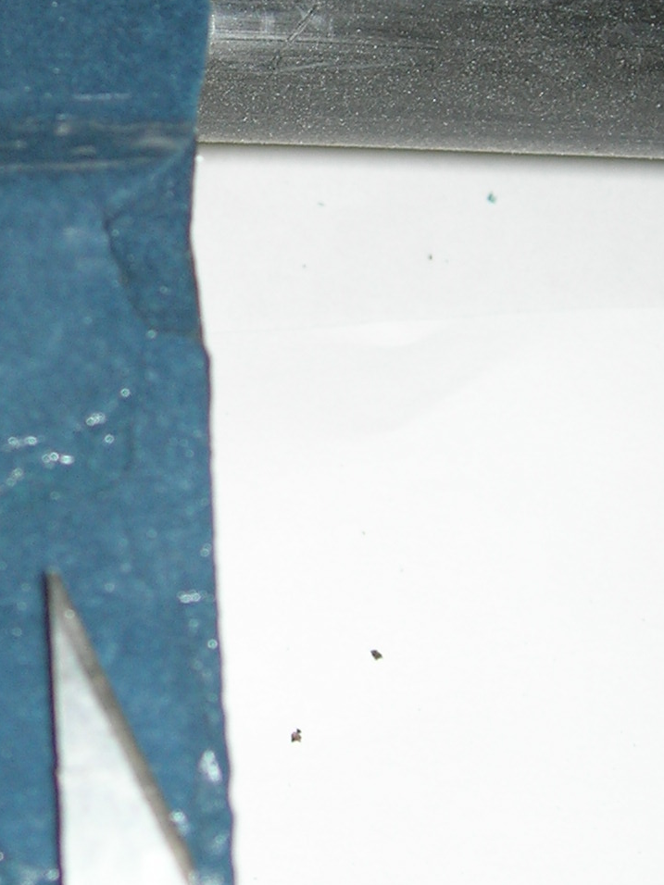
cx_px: 31
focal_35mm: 103
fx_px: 2634
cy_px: 230
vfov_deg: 19.0
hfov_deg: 14.2
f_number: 2.8
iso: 64
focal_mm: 7.8
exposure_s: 1/60.1
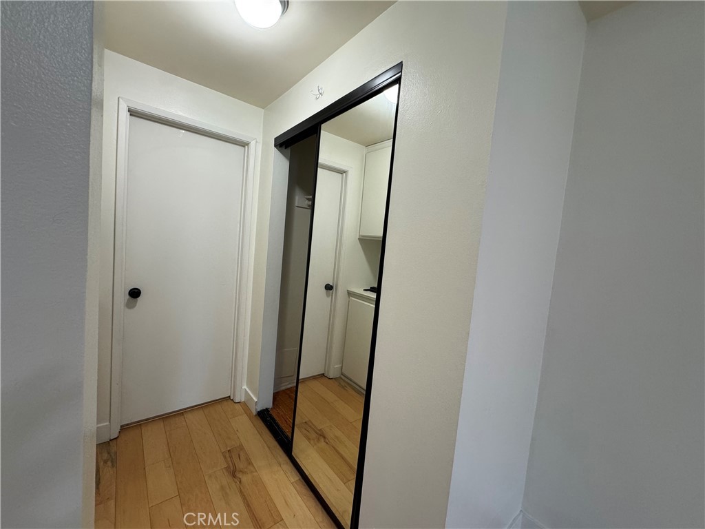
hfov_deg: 102.1
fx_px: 285
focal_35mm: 14
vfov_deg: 85.7
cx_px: 352
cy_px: 264
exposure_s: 1/60
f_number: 2.2
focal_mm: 2.22
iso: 200
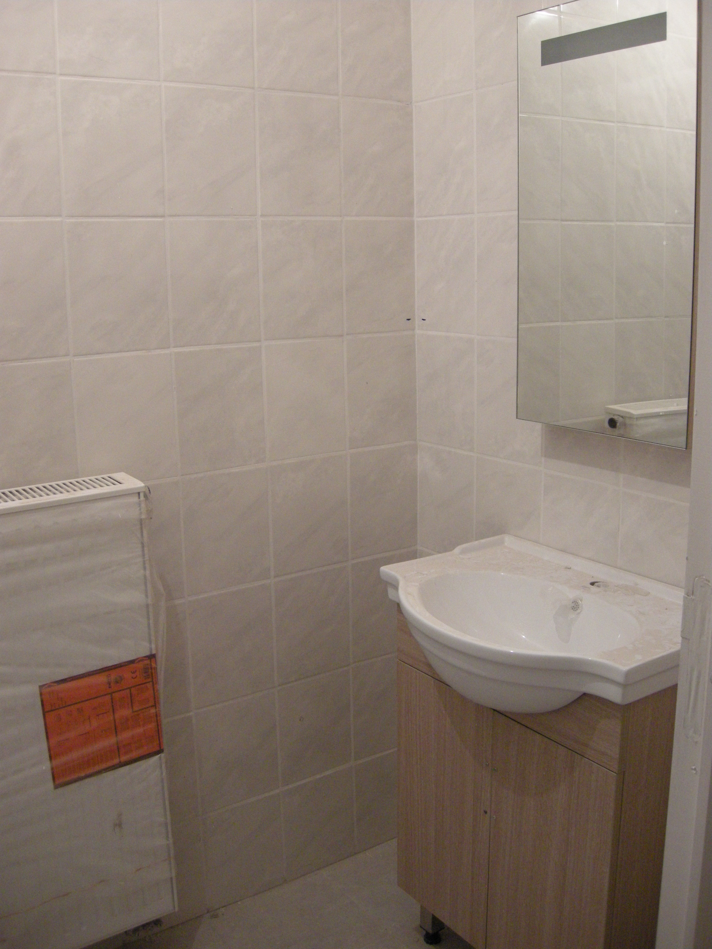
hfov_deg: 40.7
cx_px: 356
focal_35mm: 35
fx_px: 960
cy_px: 474
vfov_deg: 52.6
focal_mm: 7.5
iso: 400
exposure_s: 1/32.8
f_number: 2.7
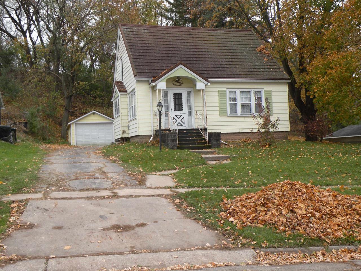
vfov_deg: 34.3
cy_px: 136
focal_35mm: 42
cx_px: 180
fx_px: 438
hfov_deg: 44.8
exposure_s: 1/73.3
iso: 64
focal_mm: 7.4
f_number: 4
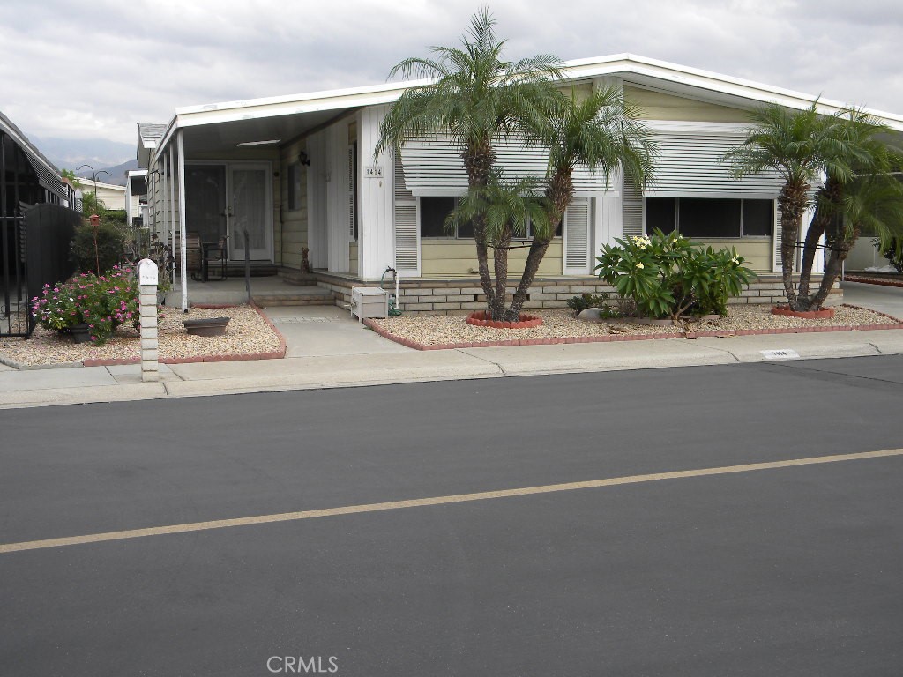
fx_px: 1070
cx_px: 452
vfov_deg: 35.1
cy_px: 338
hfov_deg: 45.8
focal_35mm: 41
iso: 80
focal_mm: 7.3
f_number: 3.8
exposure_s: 1/368
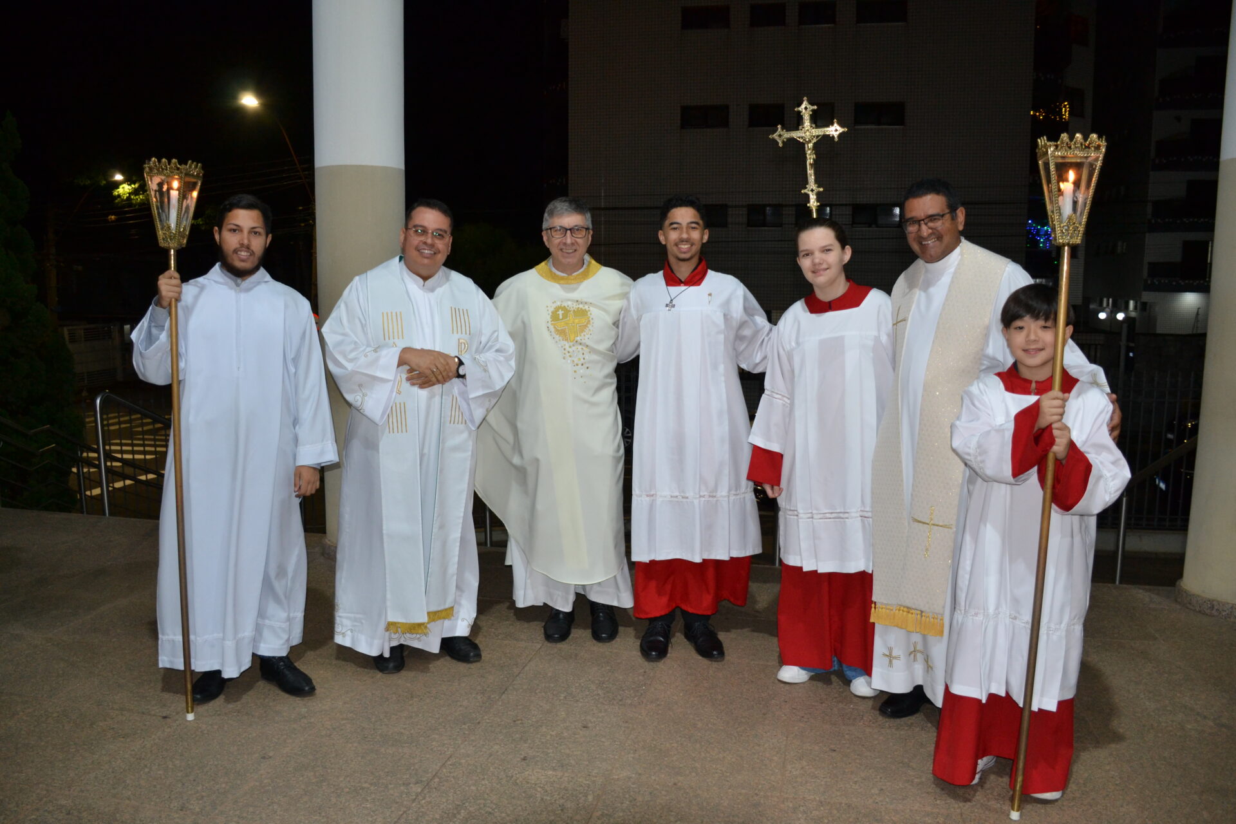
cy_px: 412
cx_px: 618
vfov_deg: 47.9
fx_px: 927
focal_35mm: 27
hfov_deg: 67.4
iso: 720
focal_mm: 18
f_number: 3.5
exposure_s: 1/60
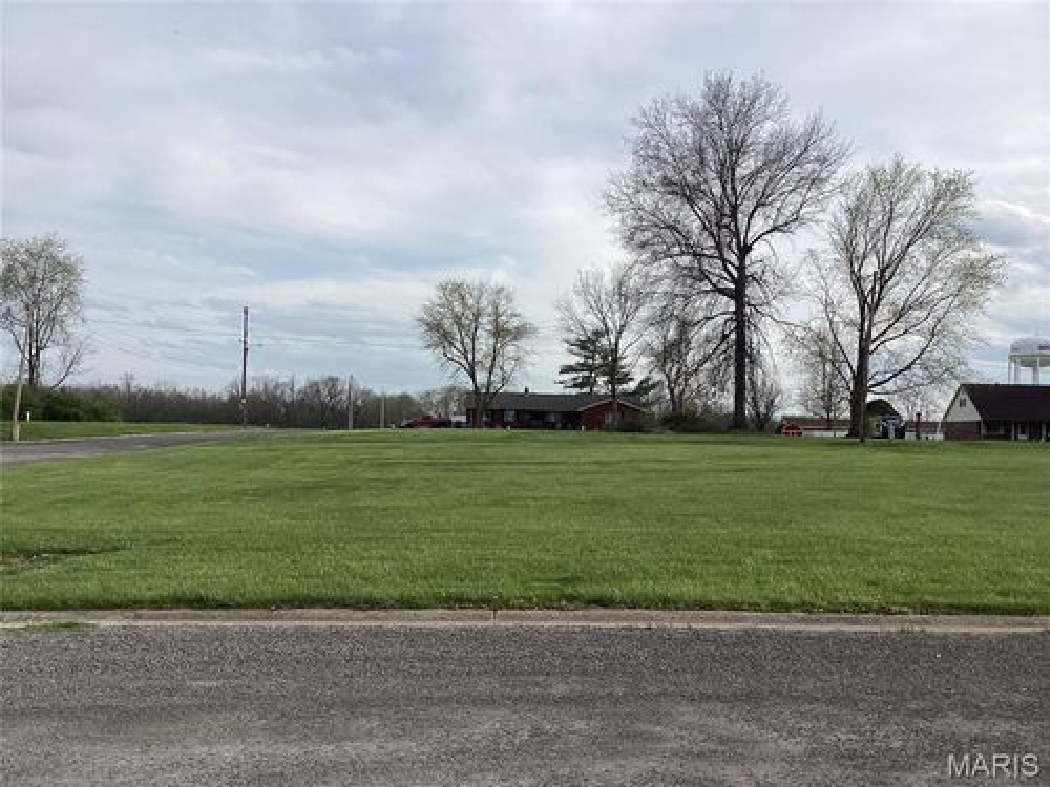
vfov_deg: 45.4
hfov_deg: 58.4
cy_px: 394
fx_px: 940
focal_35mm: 31
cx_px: 525
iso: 25
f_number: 2.4
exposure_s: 1/1101
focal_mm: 3.3
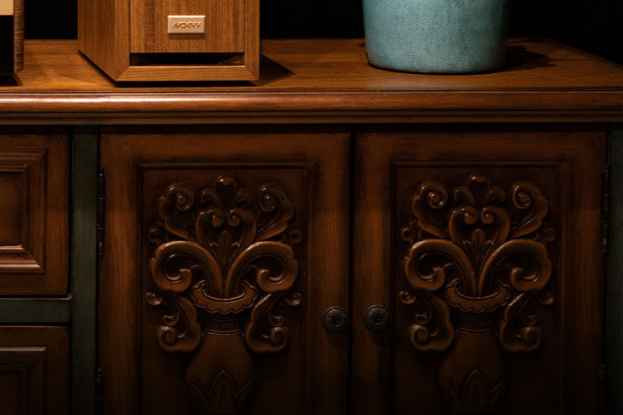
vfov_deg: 12.4
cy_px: -109
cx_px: -171
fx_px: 1852
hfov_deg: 17.9
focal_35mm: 107
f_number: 1.4
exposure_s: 1/30
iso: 160
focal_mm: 24
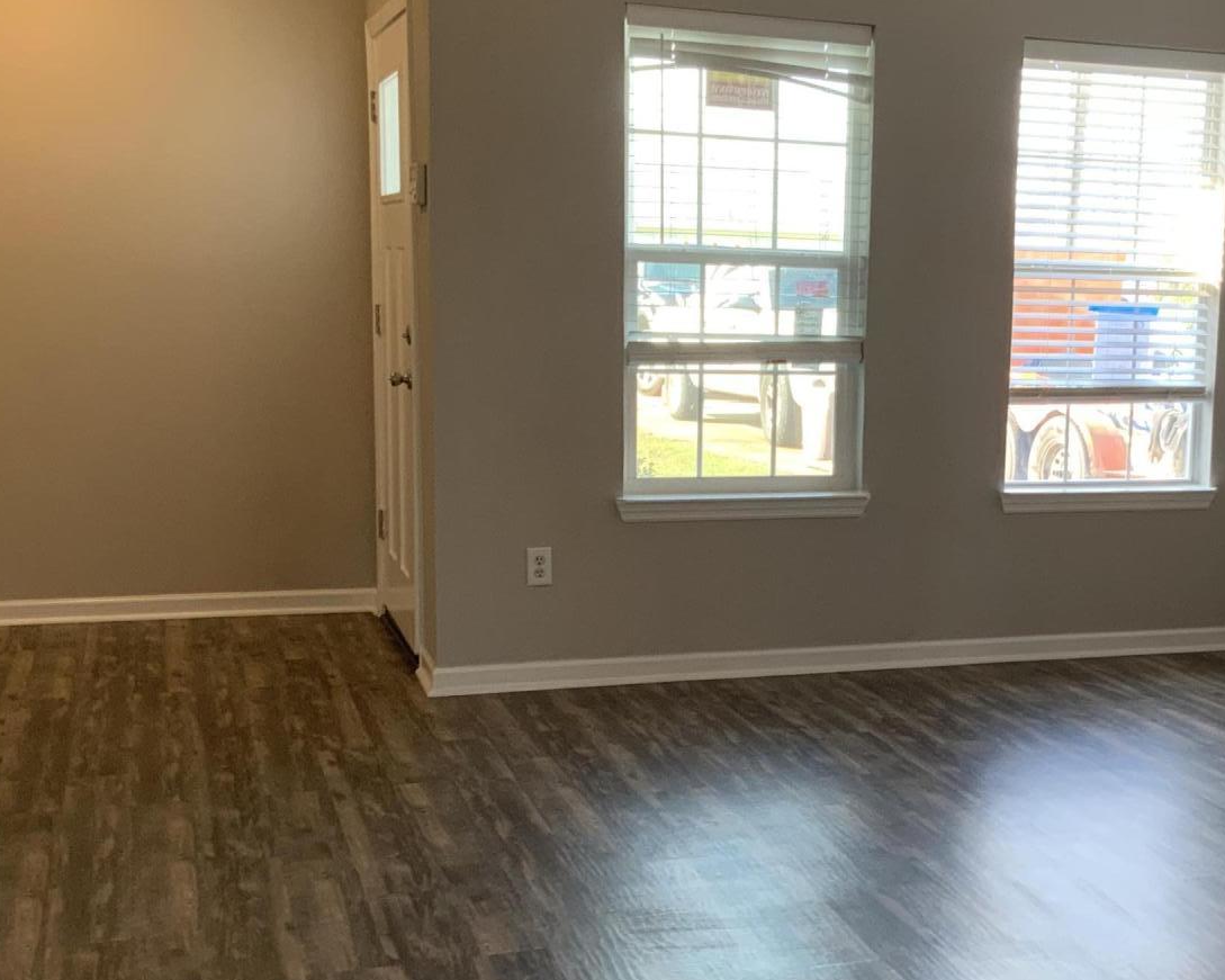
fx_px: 1885
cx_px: 895
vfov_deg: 29.1
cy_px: 554
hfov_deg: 35.3
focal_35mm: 52
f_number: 1.8
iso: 50
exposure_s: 1/60
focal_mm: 3
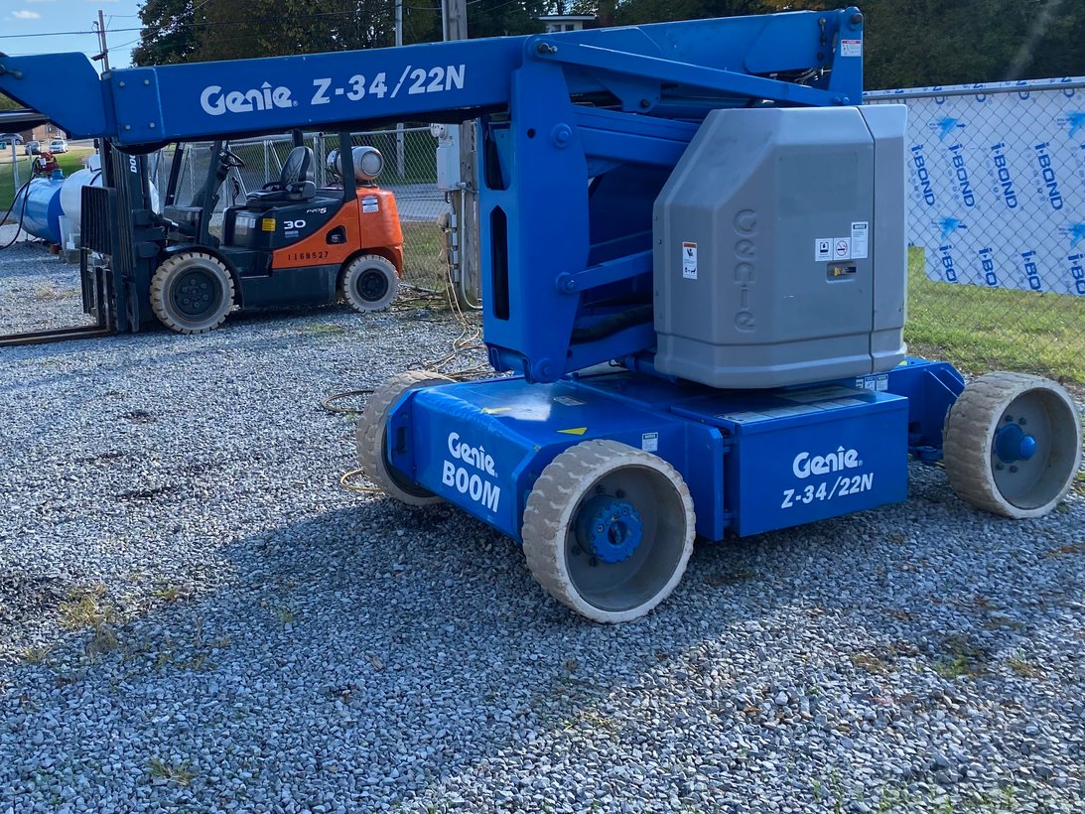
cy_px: 261
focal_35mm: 36
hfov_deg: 50.4
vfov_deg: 39.1
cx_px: 355
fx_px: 1129
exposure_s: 1/1193
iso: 32
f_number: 1.8
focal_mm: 4.25
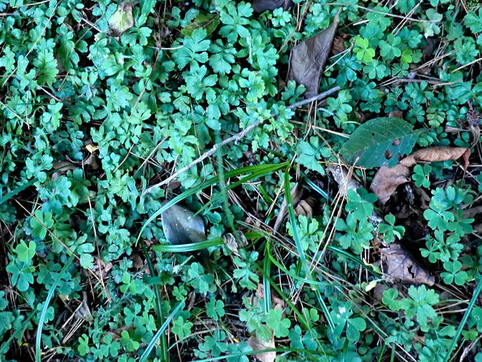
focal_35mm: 35
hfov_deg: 52.5
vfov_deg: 40.5
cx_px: 218
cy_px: 146
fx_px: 487
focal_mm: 4.5
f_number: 2
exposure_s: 1/30
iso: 400
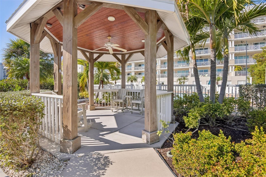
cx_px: 133
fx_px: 118
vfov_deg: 73.7
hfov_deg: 96.7
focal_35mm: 16
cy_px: 88
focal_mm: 16
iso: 400
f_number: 8
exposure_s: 1/1000
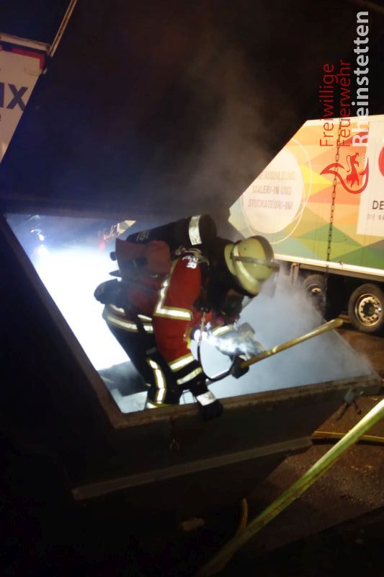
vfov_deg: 49.6
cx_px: 192
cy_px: 288
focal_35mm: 39
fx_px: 624
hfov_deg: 34.2
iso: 4000
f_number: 2.8
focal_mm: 14.4
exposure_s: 1/50
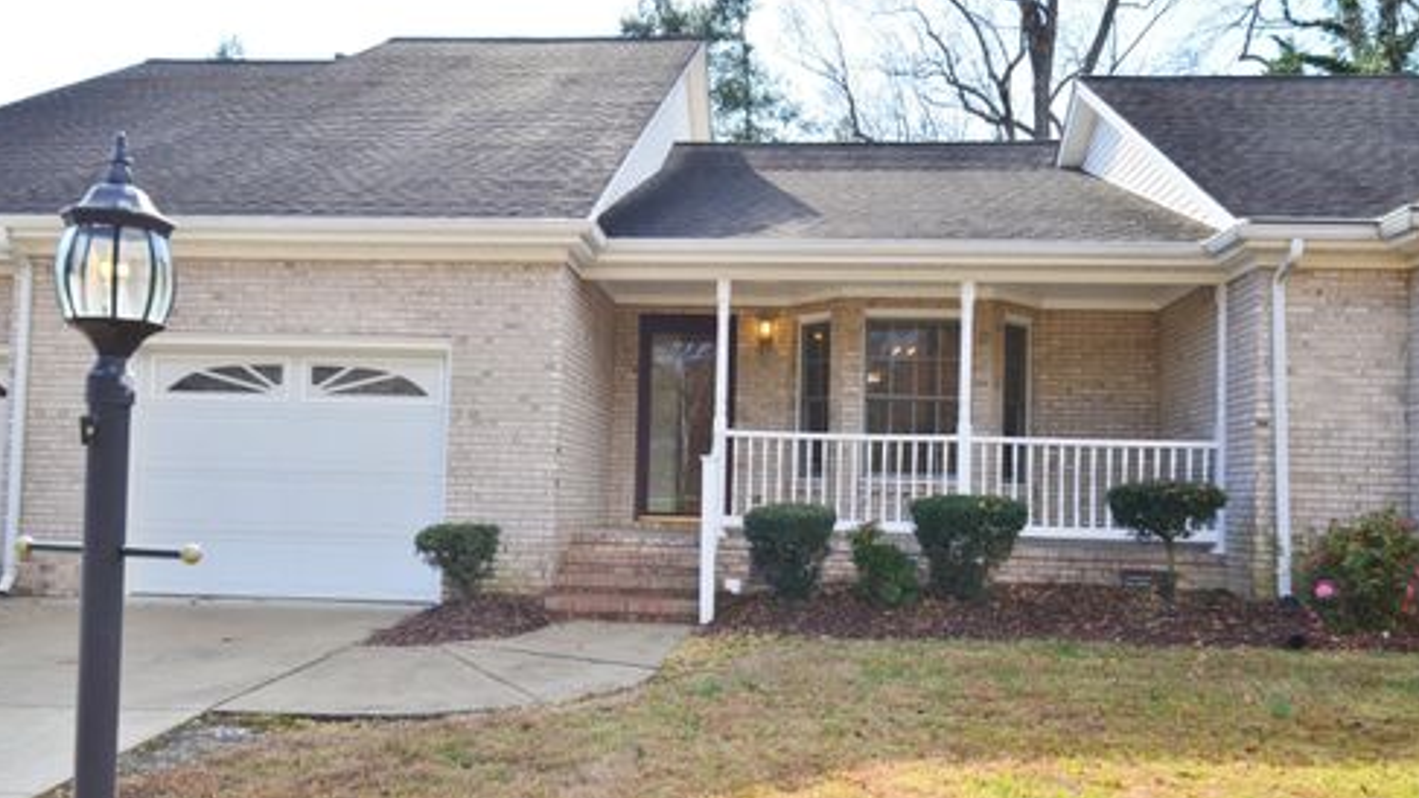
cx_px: 714
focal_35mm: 29
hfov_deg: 66.1
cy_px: 443
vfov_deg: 40.1
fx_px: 1091
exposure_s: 1/80
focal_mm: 18
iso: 100
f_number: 6.3
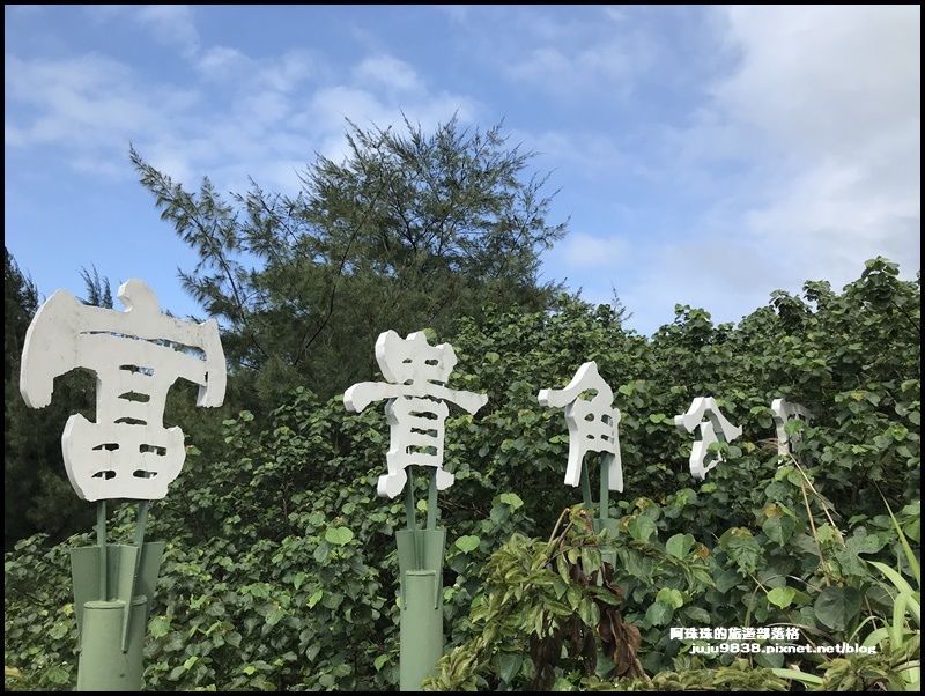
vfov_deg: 49.8
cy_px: 348
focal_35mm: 28
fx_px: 749
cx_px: 462
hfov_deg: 63.4
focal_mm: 3.99
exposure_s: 1/1742
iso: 20
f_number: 1.8
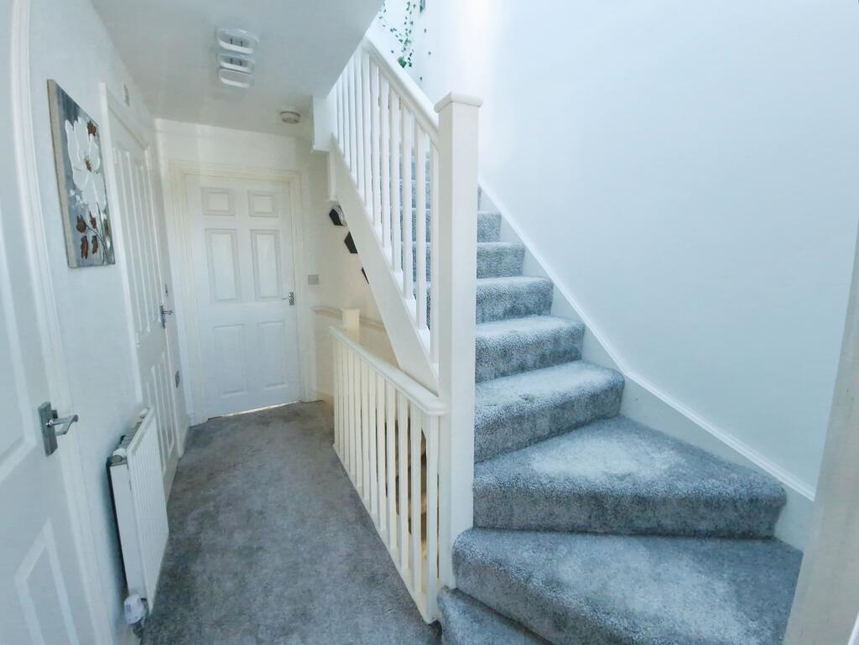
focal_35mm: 13
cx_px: 430
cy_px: 322
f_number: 2.2
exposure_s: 1/33
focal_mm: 2.2
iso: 400
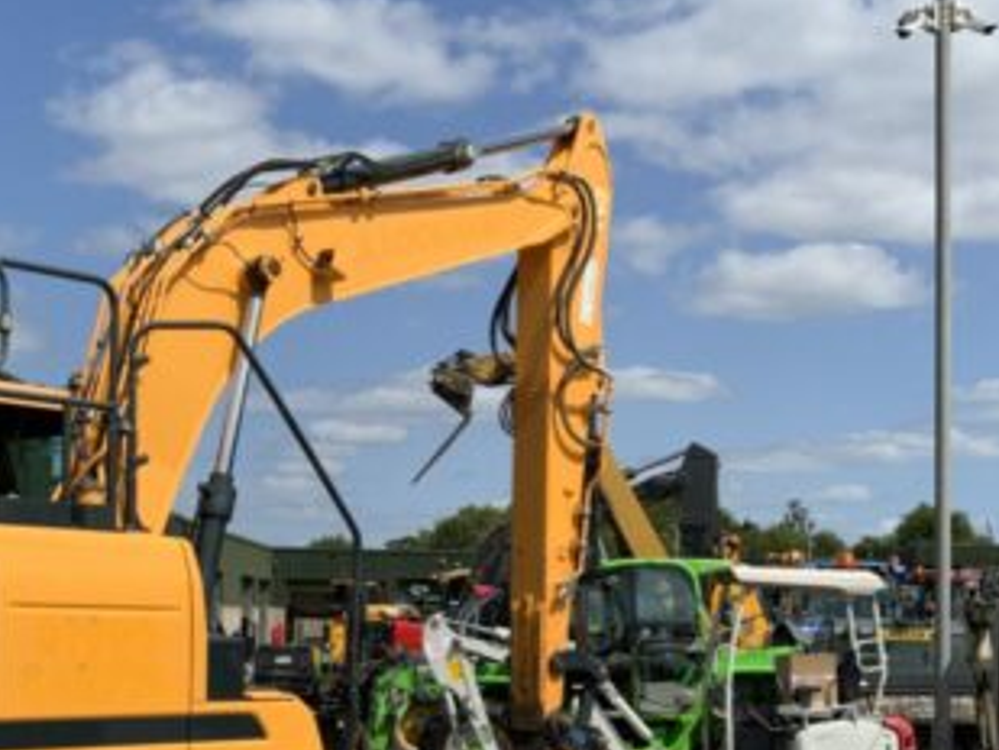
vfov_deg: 24.2
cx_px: 149
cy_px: 559
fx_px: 1732
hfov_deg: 31.1
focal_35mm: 60
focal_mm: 3
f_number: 1.8
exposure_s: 1/2427
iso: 16
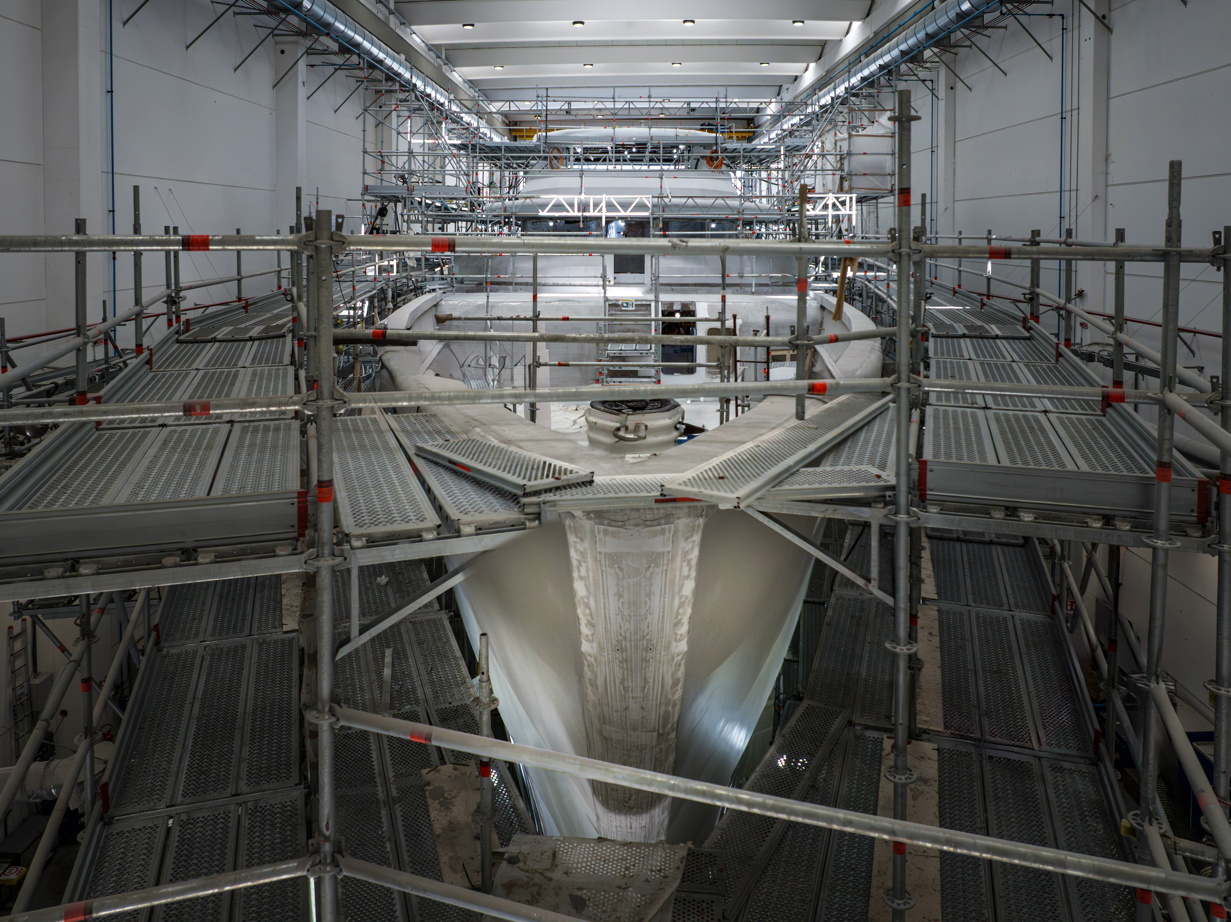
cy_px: 461
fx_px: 853
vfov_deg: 56.8
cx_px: 616
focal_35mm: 24
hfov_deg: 71.6
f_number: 2.8
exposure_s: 1/100
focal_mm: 12.29
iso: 800
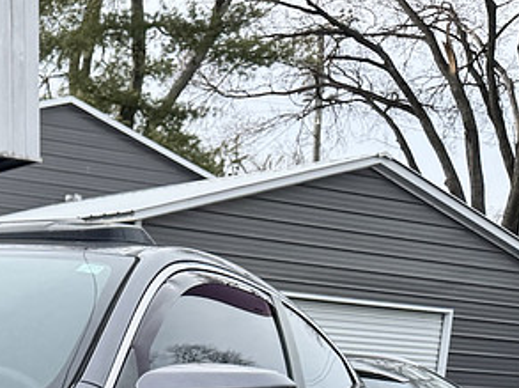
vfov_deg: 15.8
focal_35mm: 84
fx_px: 1258
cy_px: 618
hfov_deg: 20.2
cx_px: -253
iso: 80
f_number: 1.78
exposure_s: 1/1094
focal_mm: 6.76
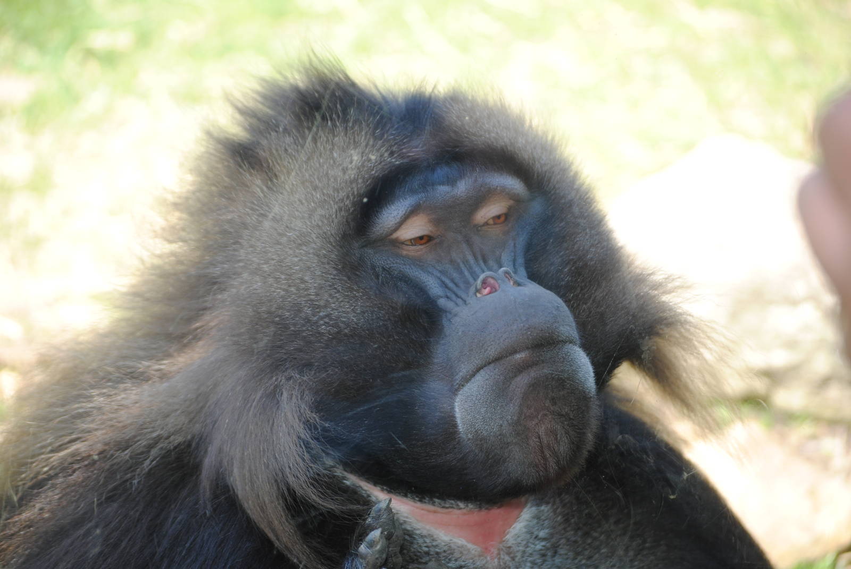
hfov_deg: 18.9
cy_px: 284
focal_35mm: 108
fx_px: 2556
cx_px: 426
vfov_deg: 12.7
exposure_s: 1/125
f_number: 4.2
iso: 180
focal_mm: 72
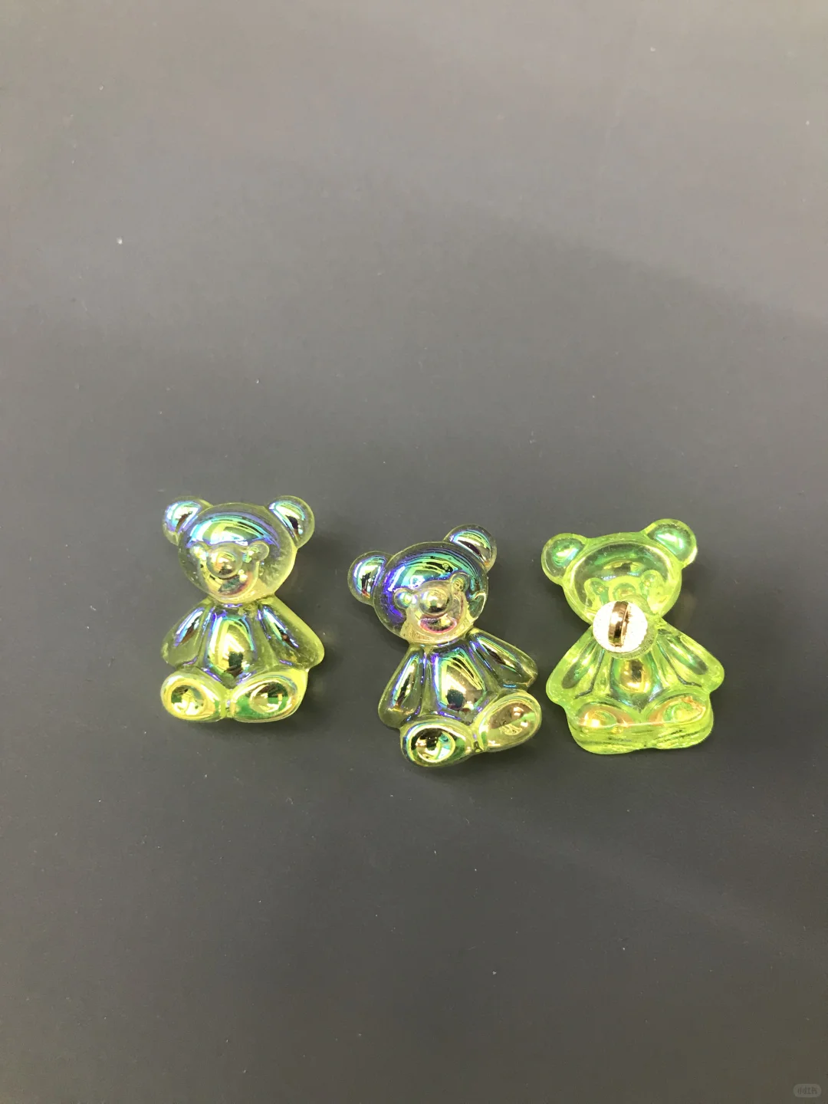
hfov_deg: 49.7
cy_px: 552
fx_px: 893
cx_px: 414
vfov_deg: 63.4
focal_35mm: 28
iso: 40
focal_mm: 3.99
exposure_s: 1/20
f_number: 1.8
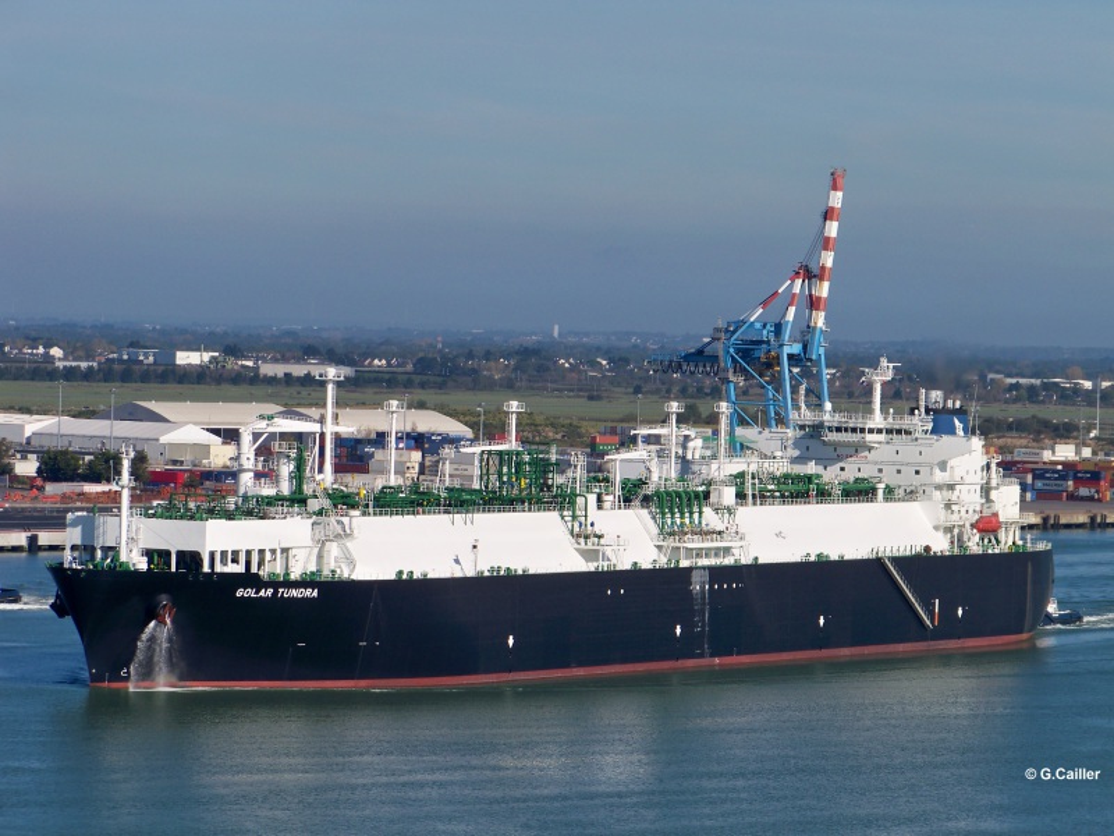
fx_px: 5986
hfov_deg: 10.6
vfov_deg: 8.0
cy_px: 418
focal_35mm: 186
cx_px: 557
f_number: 5
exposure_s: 1/640
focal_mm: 27.5
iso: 64
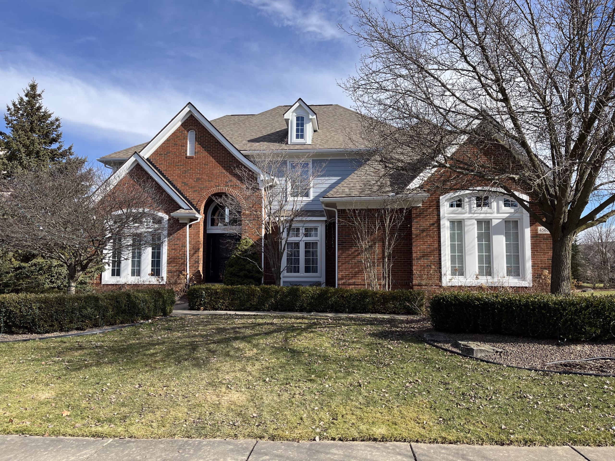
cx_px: 308
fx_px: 462
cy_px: 230
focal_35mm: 26
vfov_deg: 53.1
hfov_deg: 67.3
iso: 50
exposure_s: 1/2179
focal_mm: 5.1
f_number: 1.6
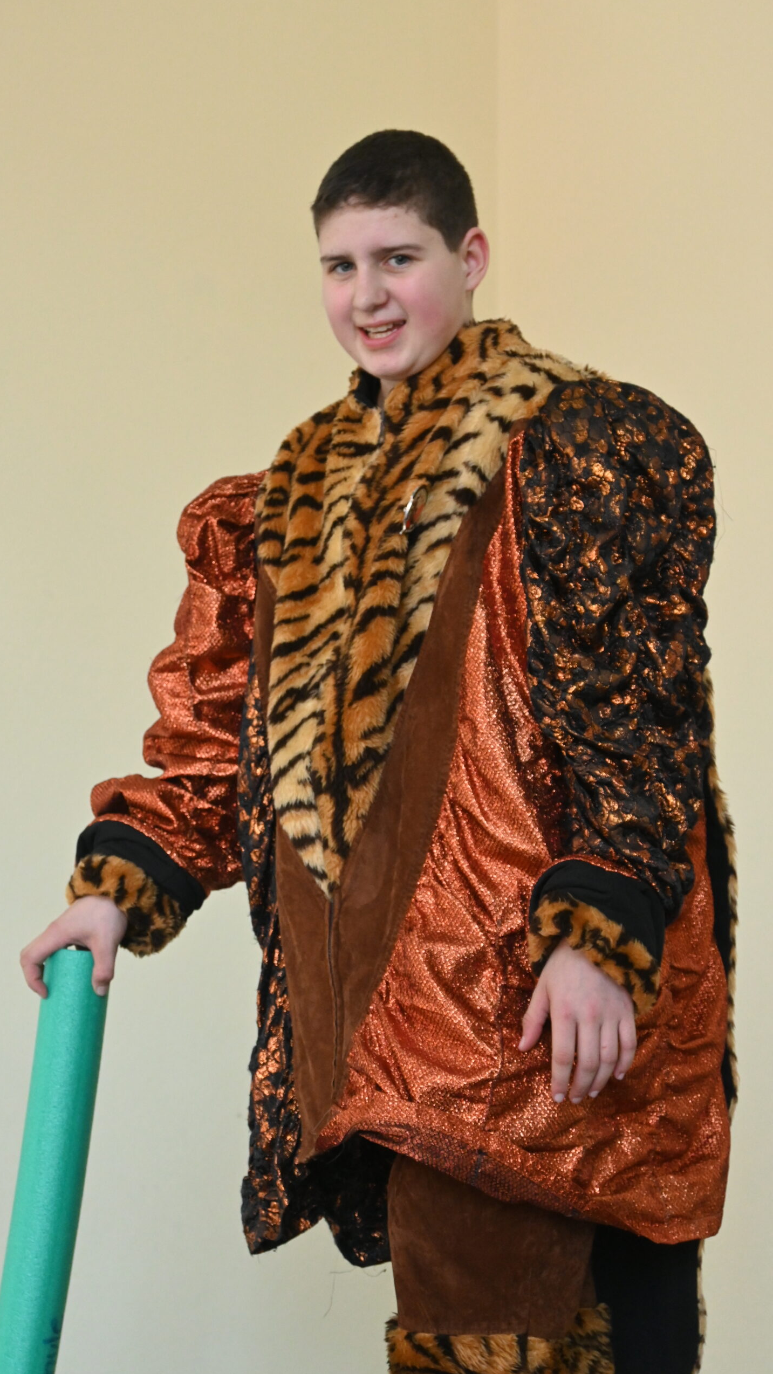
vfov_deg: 34.9
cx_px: 319
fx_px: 2187
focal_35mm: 60
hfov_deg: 20.0
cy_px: 689
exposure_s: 1/125
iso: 2500
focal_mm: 38
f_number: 5.6
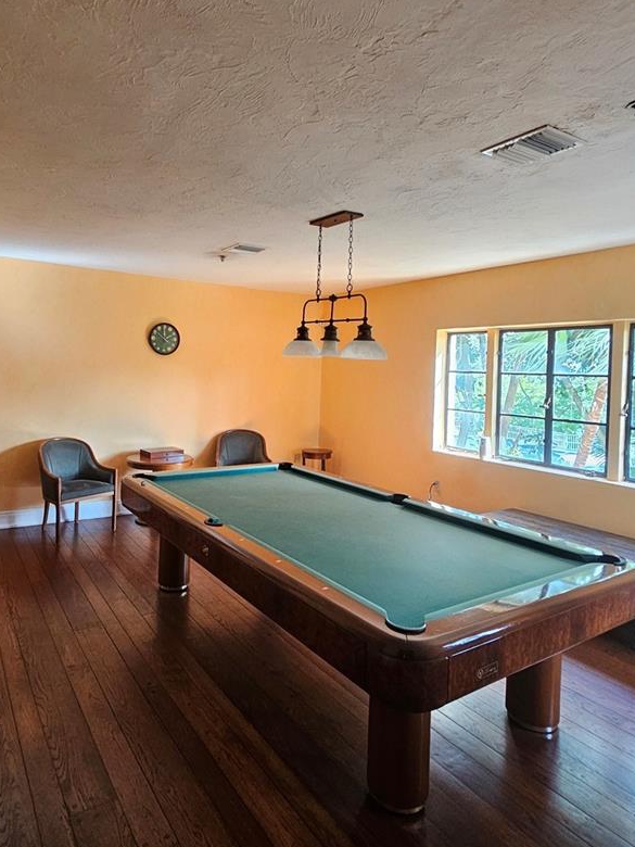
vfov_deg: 81.3
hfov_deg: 65.3
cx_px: 250
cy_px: 368
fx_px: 489
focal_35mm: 20
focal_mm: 2.2
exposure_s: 1/100
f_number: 2.2
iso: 250
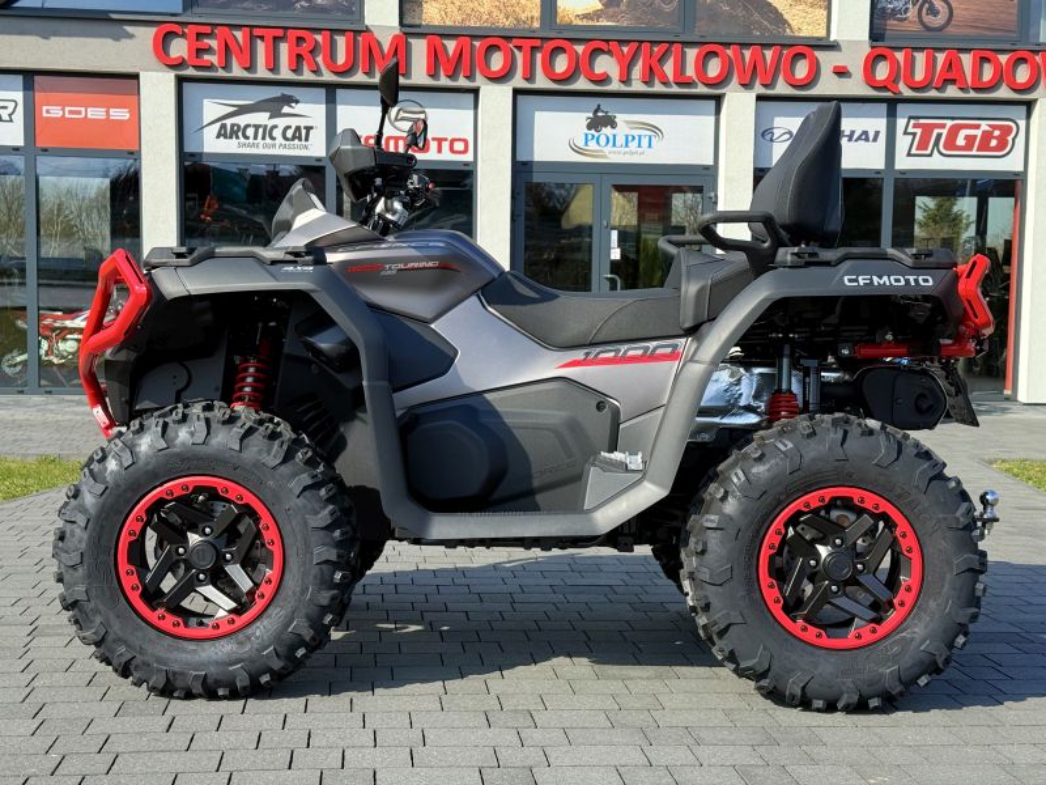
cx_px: 523
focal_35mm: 48
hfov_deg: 39.7
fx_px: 1450
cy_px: 392
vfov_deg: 30.3
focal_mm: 6.76
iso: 64
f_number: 1.78
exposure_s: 1/2342
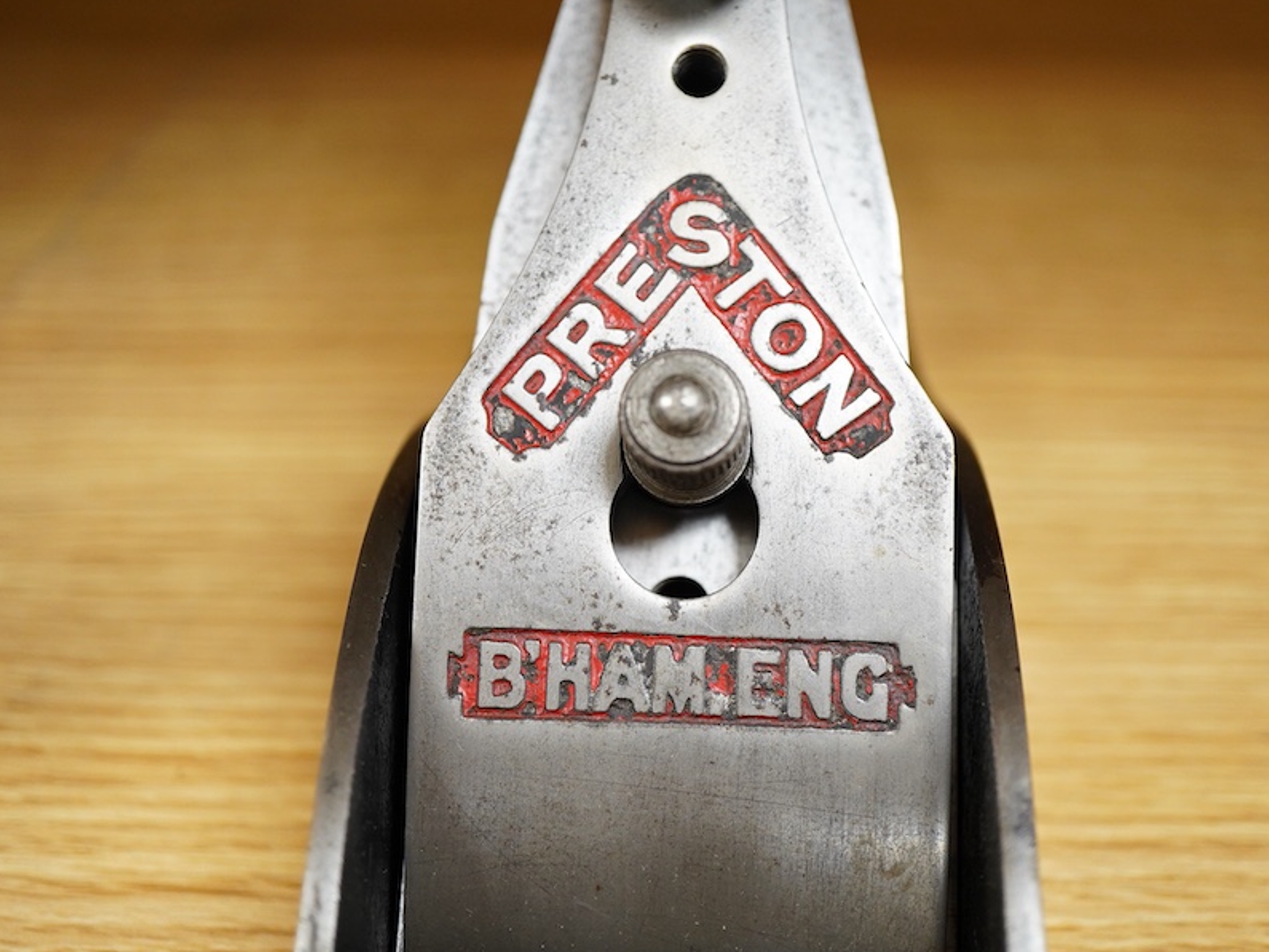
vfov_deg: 29.7
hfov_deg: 38.9
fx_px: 1796
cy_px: 476
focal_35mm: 49
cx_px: 686
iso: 1250
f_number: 3.5
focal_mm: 30
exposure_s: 1/125
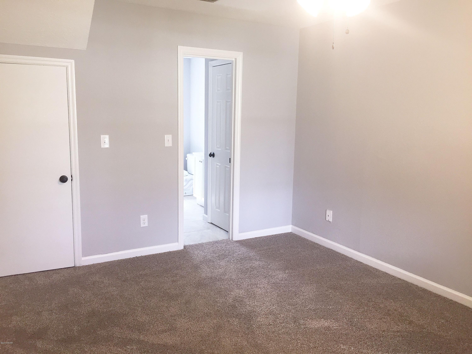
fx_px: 395
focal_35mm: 29
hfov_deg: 61.7
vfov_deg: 48.2
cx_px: 236
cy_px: 177
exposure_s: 1/30
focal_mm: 4.15
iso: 64
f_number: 2.2
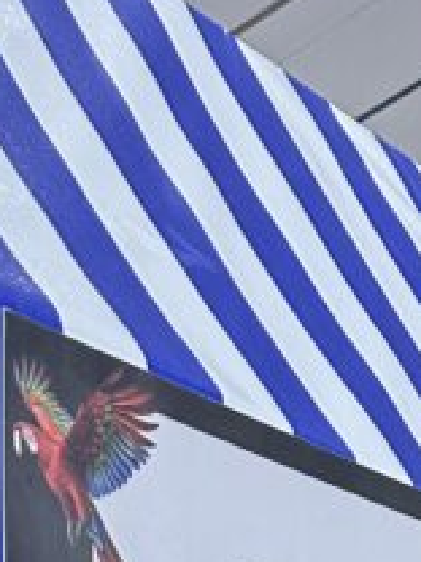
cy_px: 1181
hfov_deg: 12.5
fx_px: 1913
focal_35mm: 118
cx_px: 116
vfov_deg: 13.7
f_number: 1.78
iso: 320
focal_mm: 6.86
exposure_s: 1/60
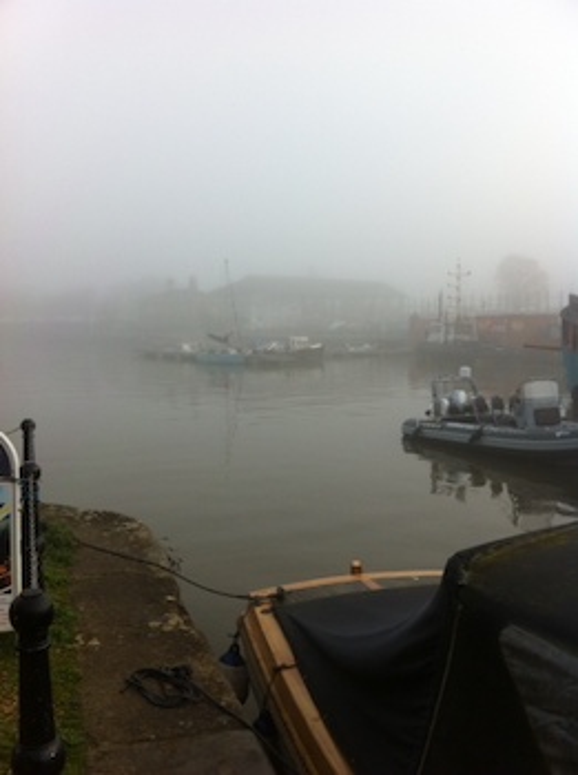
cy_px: 388
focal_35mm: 35
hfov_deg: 40.6
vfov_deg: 52.7
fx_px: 782
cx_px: 289
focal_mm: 3.85
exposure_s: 1/754
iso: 80
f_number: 2.8
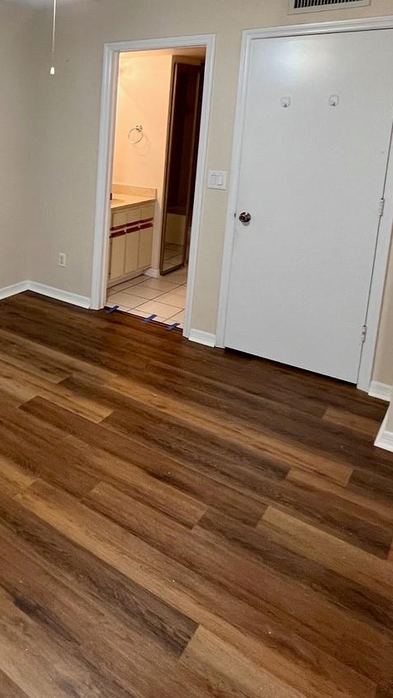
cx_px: -16
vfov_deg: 66.8
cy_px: 202
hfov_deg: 37.5
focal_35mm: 27
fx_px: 500
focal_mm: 1.57
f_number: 1.8
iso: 160
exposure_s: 1/60
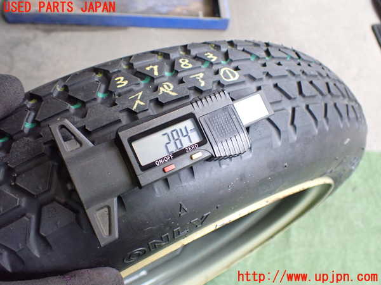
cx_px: 190
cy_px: 142
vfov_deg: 46.8
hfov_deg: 60.0
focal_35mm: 30
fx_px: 330
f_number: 2.3
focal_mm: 5.4
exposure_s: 1/125
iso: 640
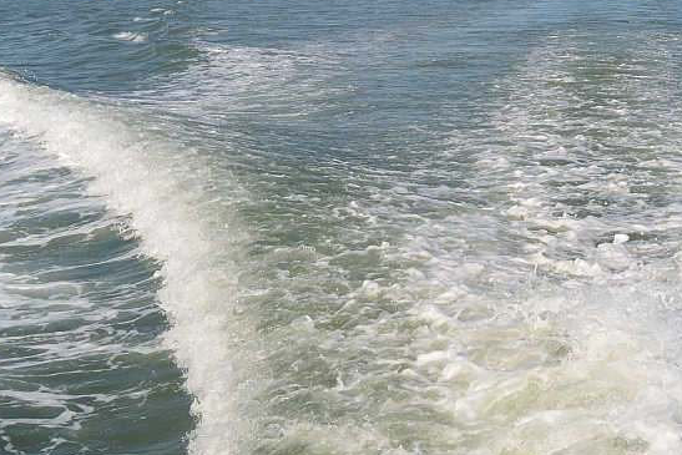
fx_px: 1800
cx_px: 487
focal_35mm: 95
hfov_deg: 21.3
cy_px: 194
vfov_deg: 14.4
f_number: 5.3
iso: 160
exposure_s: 1/1250
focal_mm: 24.4
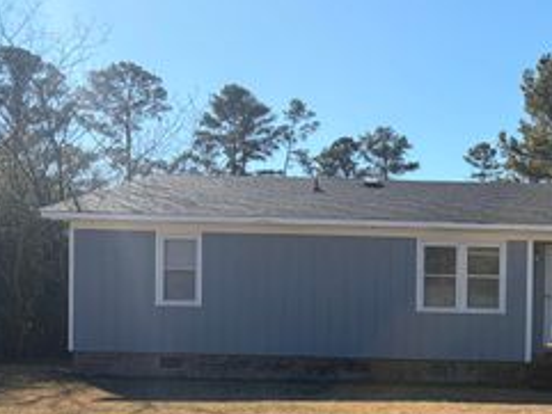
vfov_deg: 26.5
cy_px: 342
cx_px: 559
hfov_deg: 32.5
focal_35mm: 54
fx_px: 862
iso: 50
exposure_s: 1/2451
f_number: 1.6
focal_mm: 5.96
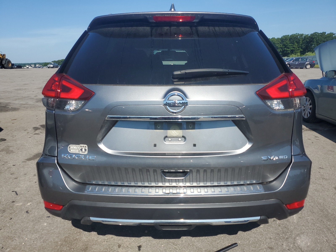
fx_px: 252
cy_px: 126
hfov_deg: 67.3
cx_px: 168
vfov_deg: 53.1
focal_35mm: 26
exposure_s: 1/3333
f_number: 1.5
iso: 50
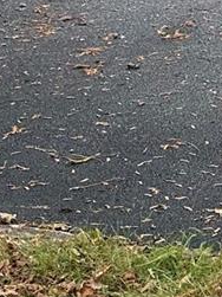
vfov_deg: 12.9
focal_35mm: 147
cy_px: -115
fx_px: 1258
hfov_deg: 9.2
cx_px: 503
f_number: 1.78
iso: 80
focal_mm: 6.86
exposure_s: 1/402
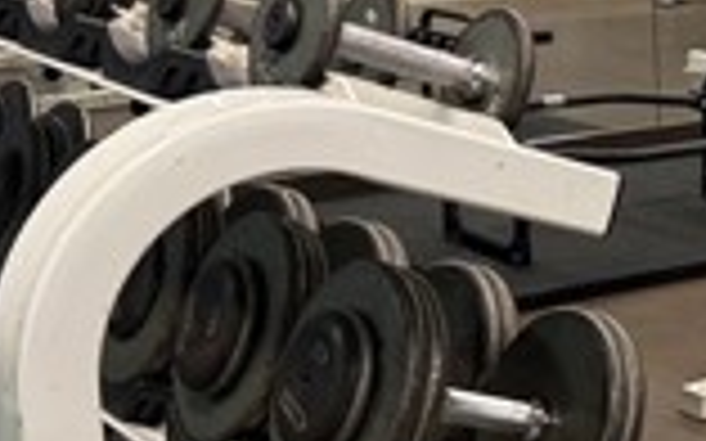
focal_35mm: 104
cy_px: 212
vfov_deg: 12.6
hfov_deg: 18.0
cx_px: 1043
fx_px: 2000
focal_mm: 6.76
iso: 200
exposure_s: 1/60
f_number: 1.78
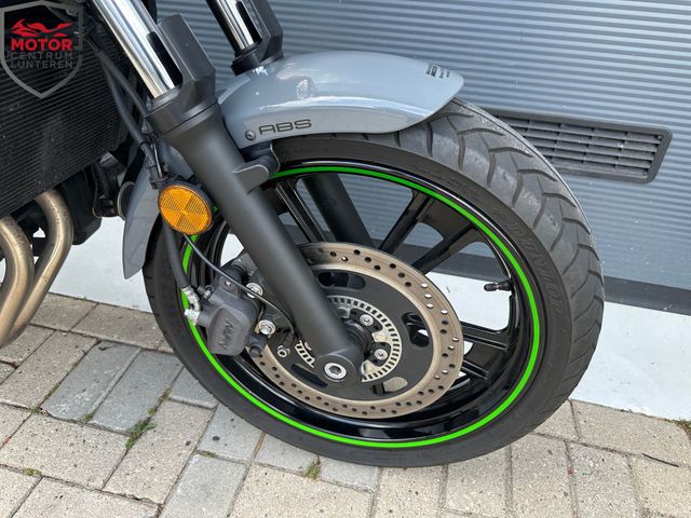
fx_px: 479
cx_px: 346
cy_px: 259
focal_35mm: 24
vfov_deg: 56.8
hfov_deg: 71.6
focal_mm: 6.86
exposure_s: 1/345
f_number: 1.78
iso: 80
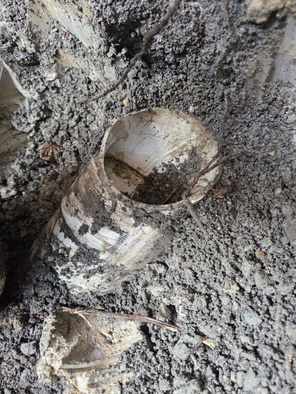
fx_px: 262
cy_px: 197
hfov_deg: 58.9
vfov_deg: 73.9
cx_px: 148
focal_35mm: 23
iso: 640
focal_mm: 5.4
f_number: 1.8
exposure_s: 1/101
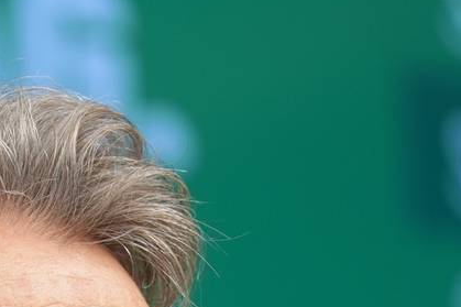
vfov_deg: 1.5
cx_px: -127
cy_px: 658
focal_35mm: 917
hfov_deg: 2.2
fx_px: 11737
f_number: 2.8
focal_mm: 200
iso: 400
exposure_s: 1/125
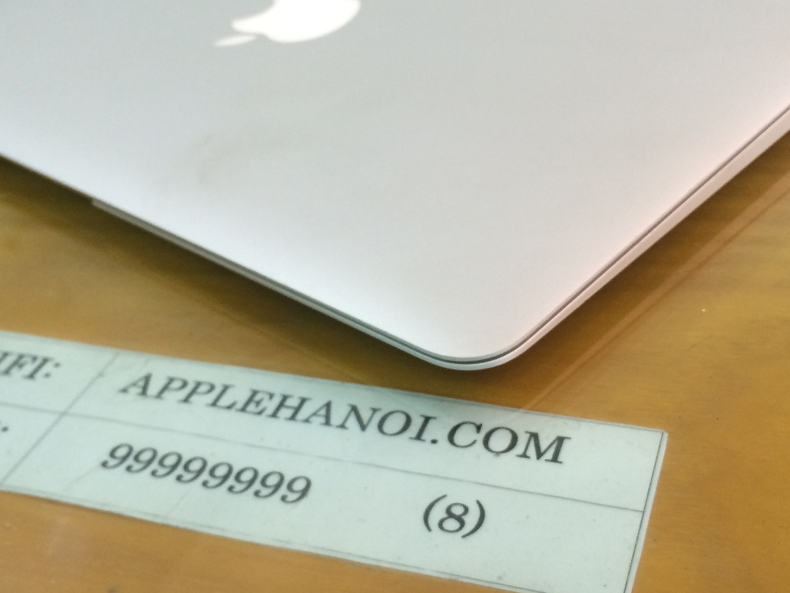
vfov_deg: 31.5
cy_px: 311
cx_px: 441
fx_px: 1050
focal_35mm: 46
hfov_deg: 41.2
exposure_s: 1/33
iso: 125
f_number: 2.2
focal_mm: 4.15
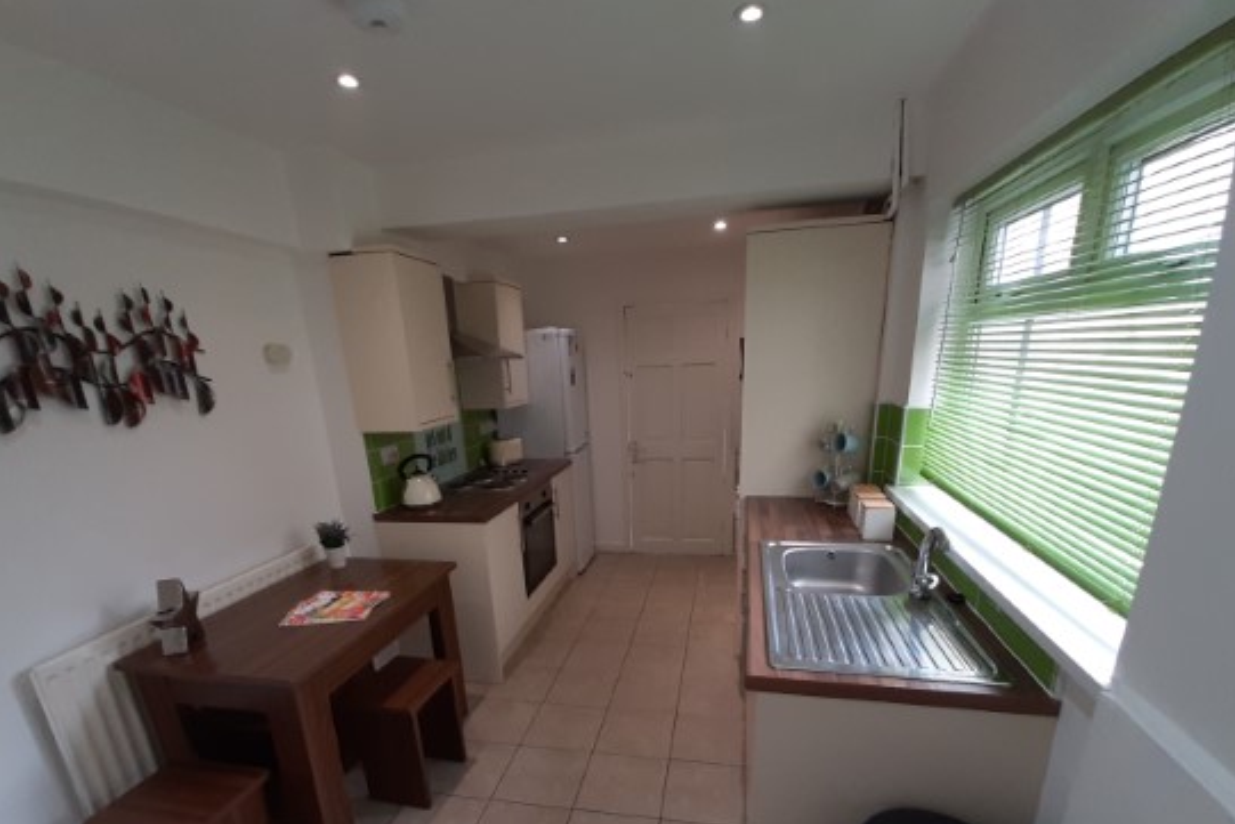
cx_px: 619
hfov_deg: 96.7
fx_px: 549
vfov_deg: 71.9
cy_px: 539
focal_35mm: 16
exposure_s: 1/50
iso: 125
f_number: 2.2
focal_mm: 1.42
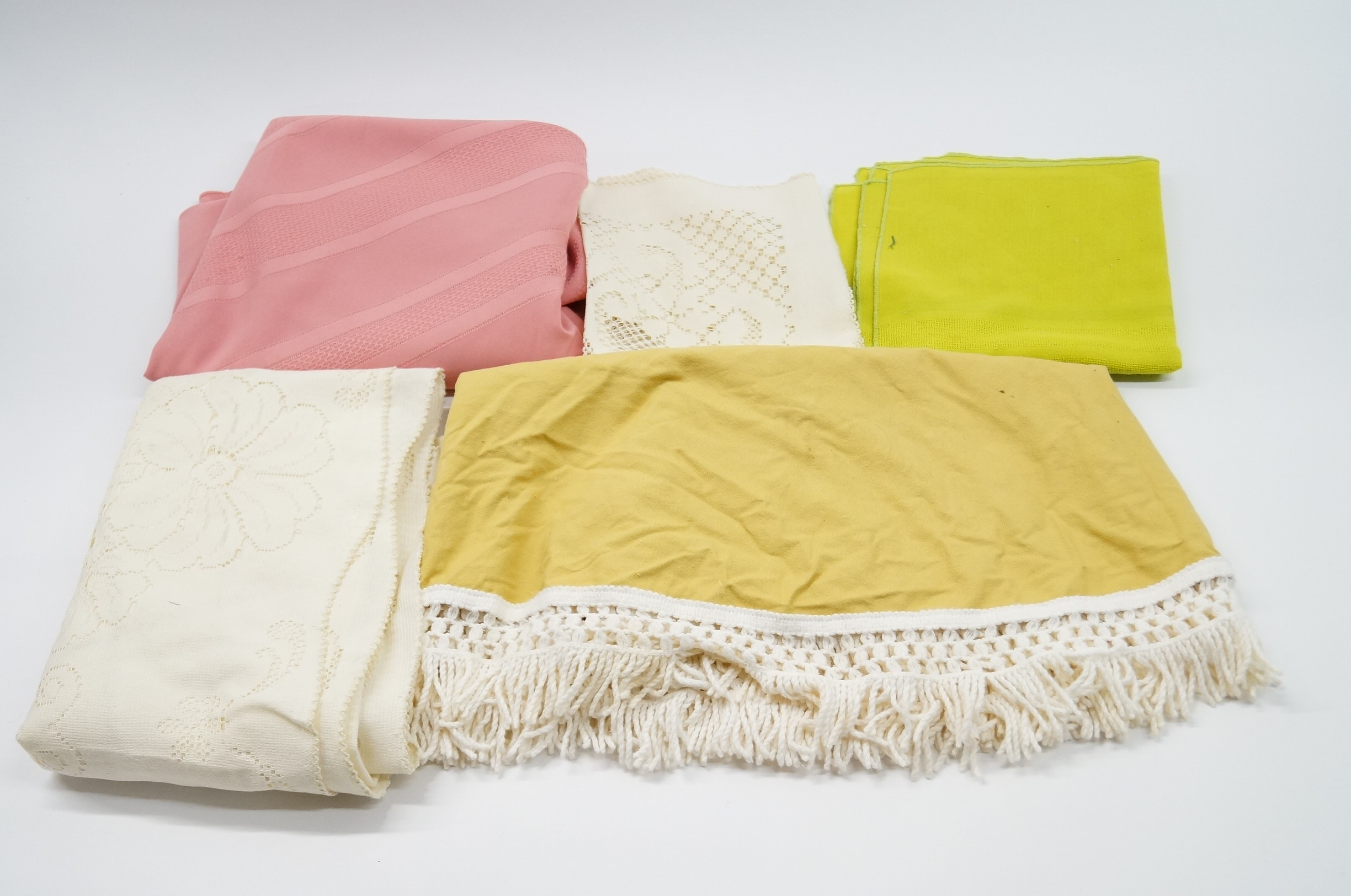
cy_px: 448
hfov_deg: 46.5
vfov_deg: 31.8
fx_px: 1574
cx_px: 676
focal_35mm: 42
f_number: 4.5
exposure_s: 1/60
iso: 1250
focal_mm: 28
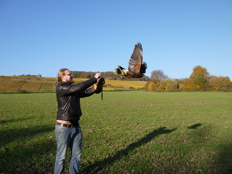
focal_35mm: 28
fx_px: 188
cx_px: 116
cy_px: 87
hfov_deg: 63.4
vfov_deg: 49.7
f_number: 7.1
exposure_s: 1/320
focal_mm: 14
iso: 160
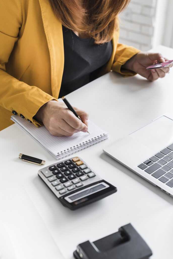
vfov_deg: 36.2
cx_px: 89
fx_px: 396
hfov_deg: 24.6
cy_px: 119
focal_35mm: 55
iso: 250
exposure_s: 1/125
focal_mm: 50
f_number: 1.6
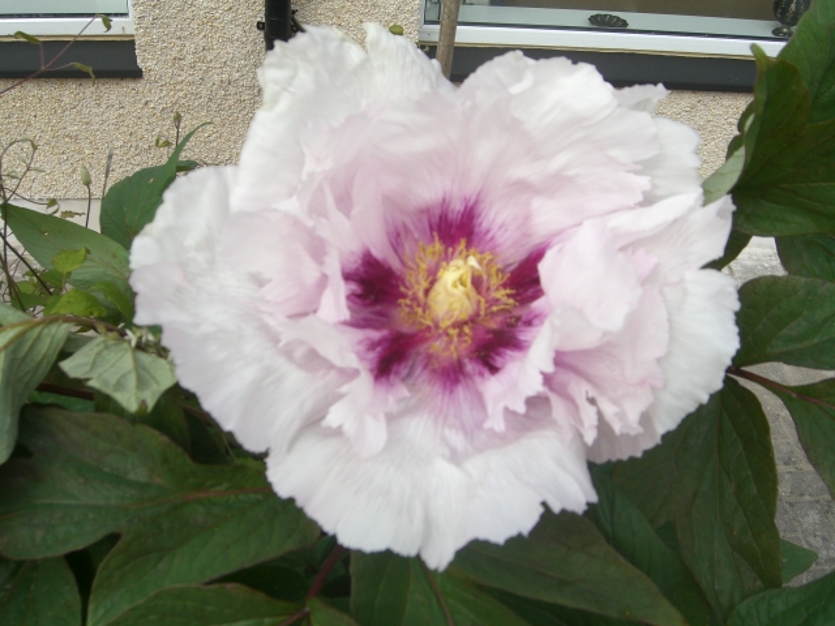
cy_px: 313
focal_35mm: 38
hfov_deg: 49.0
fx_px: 917
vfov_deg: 37.7
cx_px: 418
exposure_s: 1/500
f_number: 4
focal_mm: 7.9
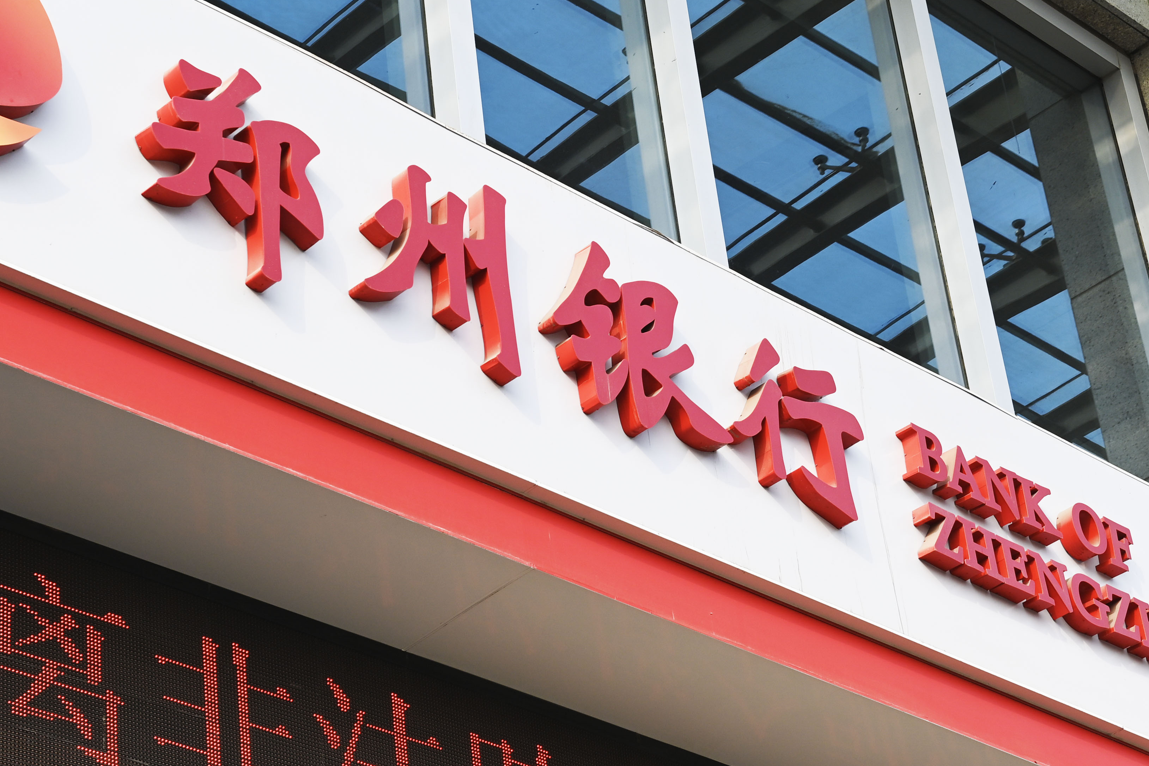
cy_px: 390
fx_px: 3000
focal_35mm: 94
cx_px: 635
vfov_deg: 14.6
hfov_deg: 21.7
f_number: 8
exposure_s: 1/200
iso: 140
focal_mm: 55
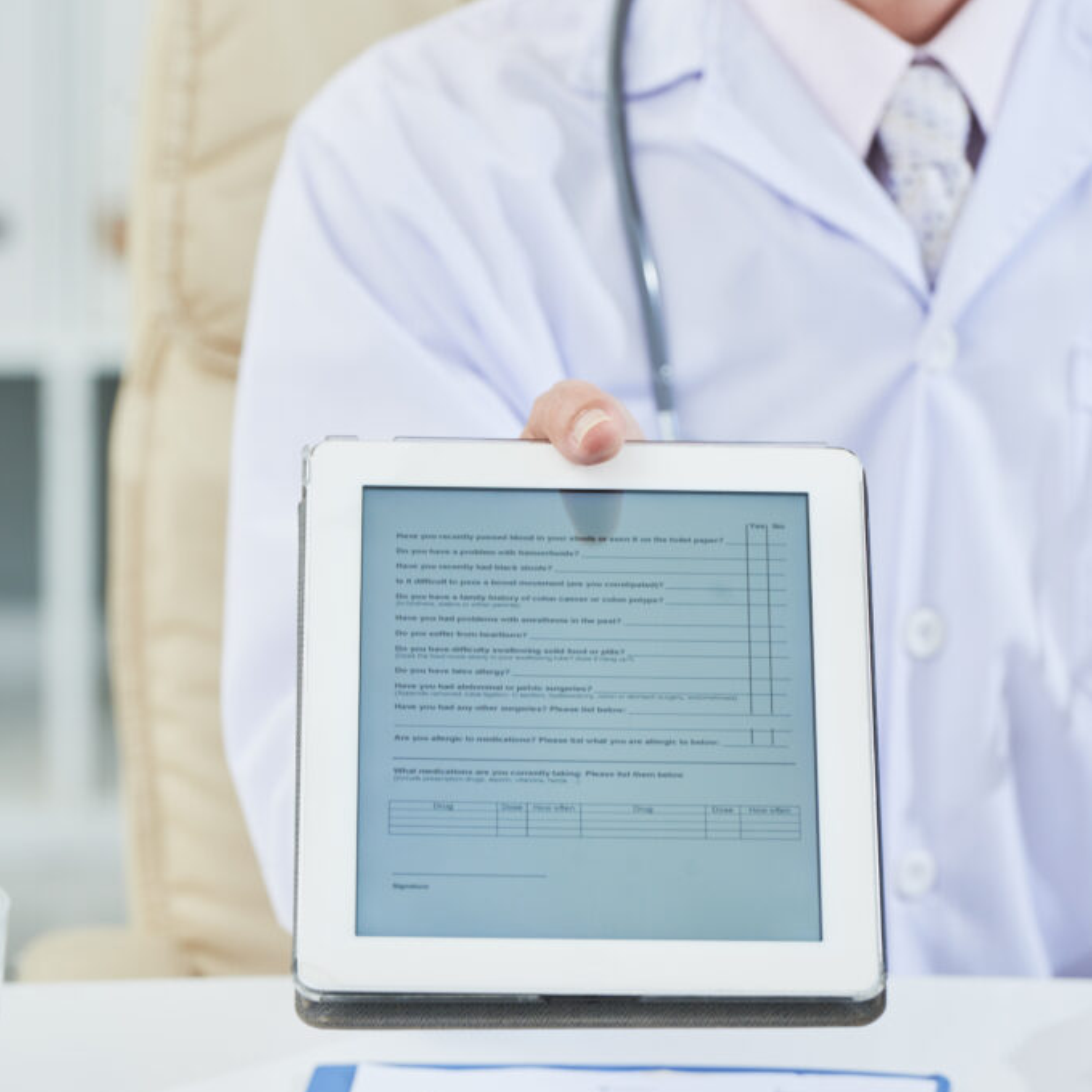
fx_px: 9137
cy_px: 564
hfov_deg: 6.8
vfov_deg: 6.8
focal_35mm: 256
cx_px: 545
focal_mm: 200
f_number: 8
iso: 500
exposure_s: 1/100
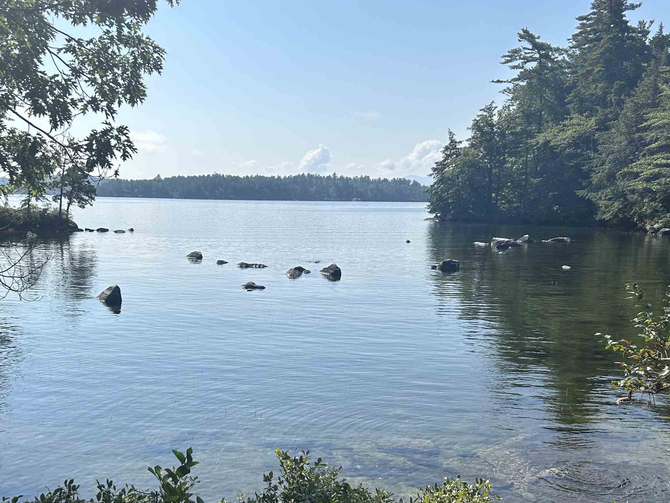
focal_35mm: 40
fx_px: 774
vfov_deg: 35.7
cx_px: 248
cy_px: 327
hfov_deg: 46.3
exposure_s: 1/6211
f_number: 1.5
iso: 50
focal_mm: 5.7
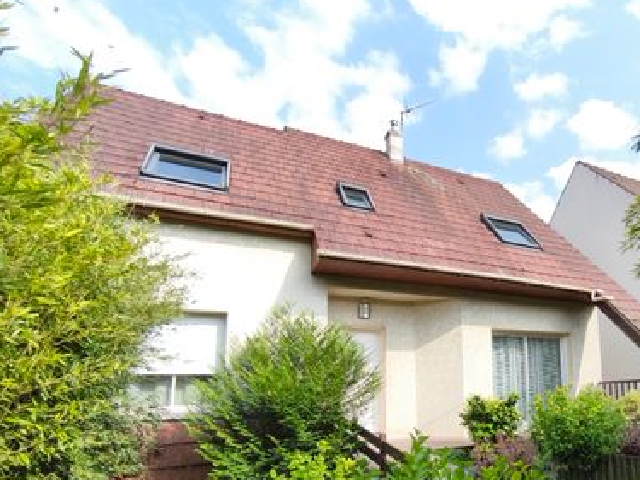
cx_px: 468
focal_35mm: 24
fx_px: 444
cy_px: 333
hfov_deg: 67.7
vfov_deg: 55.2
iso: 50
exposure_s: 1/481
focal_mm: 1.91
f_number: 2.2
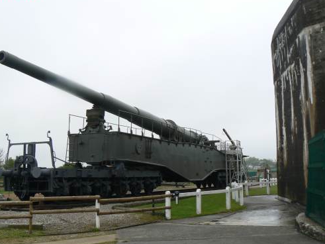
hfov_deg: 42.7
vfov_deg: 32.9
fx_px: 413
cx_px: 128
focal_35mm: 44
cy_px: 130
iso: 80
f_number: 5
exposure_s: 1/100
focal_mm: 6
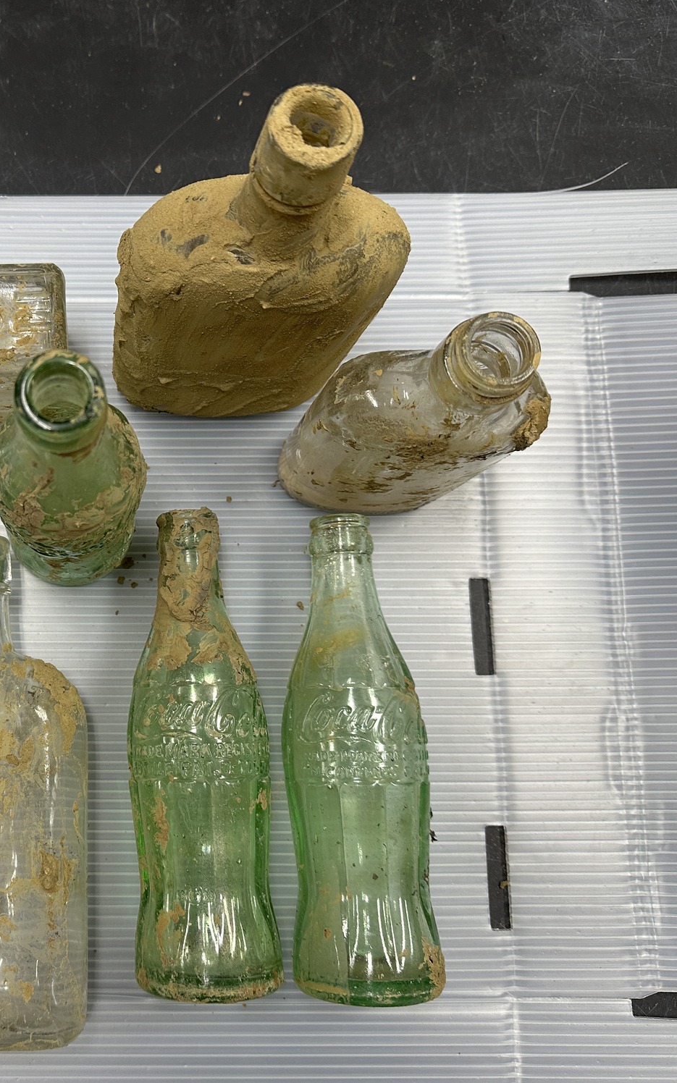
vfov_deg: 56.7
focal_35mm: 34
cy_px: 542
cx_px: 86
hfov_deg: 35.4
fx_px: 1004
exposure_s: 1/60
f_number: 1.78
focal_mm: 6.86
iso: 125
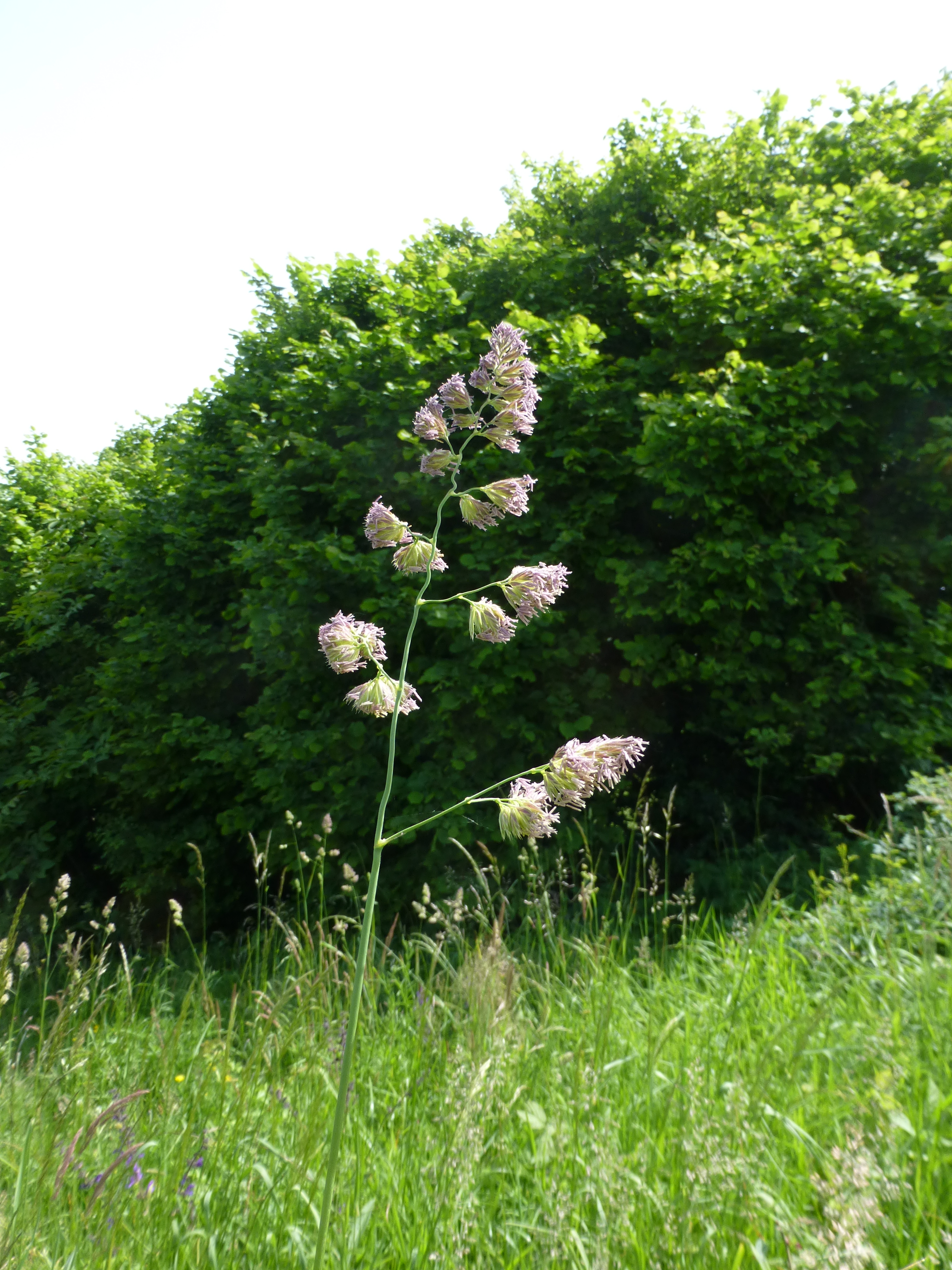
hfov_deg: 51.4
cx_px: 468
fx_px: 990
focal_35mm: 27
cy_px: 578
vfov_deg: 65.2
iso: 100
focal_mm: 4.3
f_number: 4
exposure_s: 1/320
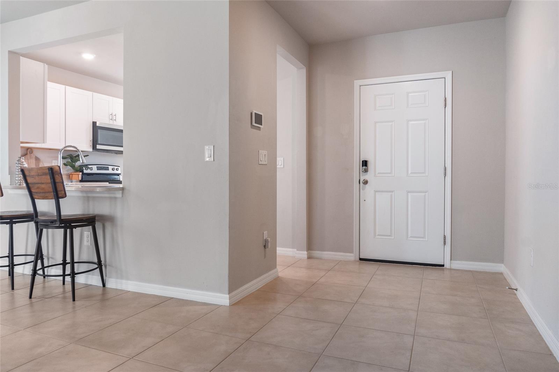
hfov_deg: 73.8
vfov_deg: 53.1
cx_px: 280
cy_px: 186
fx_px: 373
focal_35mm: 24
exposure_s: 1/15
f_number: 8
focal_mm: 16
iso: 400
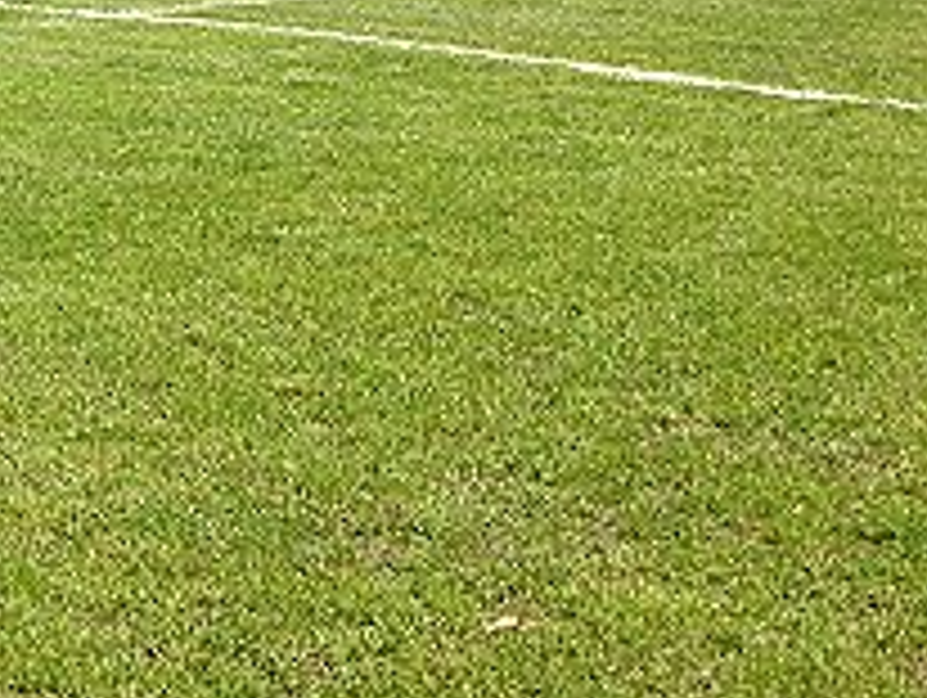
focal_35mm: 96
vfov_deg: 15.2
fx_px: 2574
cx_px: -310
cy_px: 59
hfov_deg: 18.8
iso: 50
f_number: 2.4
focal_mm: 4.12
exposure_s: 1/1466
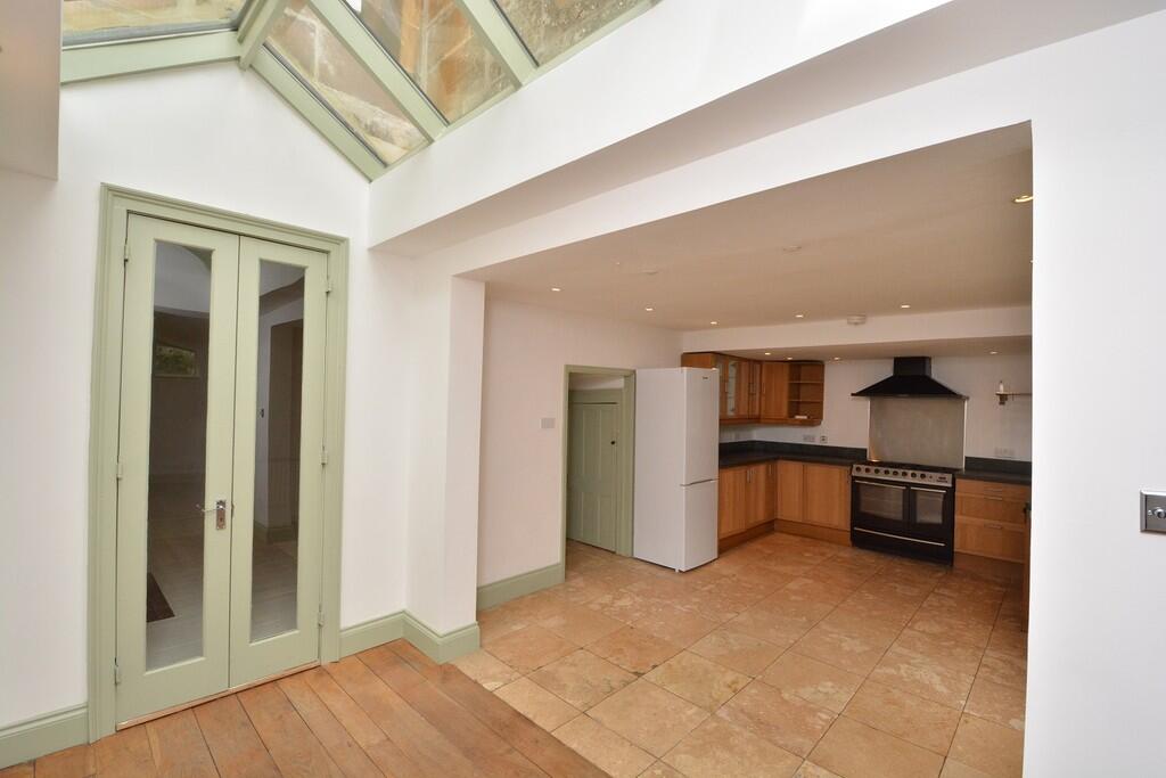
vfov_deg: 77.3
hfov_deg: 100.4
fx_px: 486
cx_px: 583
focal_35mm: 15
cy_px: 389
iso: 1000
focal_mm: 10
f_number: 10
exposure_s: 1/160
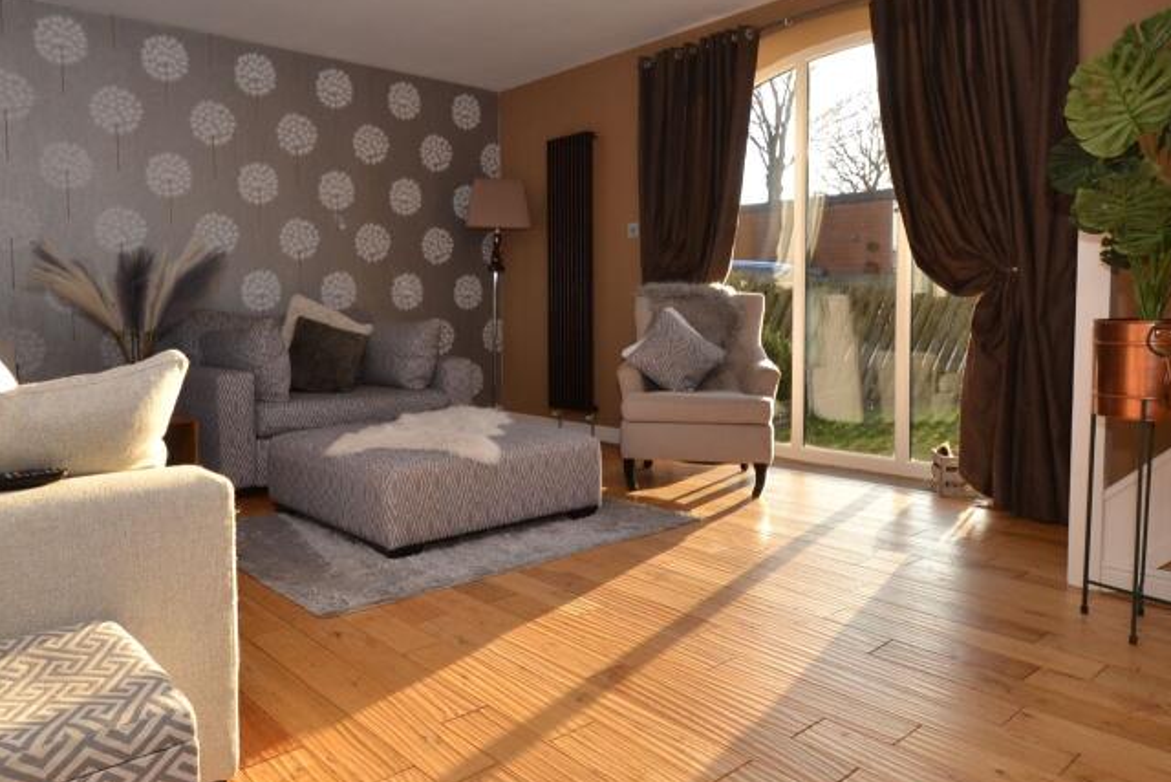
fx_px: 781
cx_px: 512
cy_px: 351
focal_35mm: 24
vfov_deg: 53.1
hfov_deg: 73.4
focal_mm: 10
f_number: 5.6
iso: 220
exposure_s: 1/125
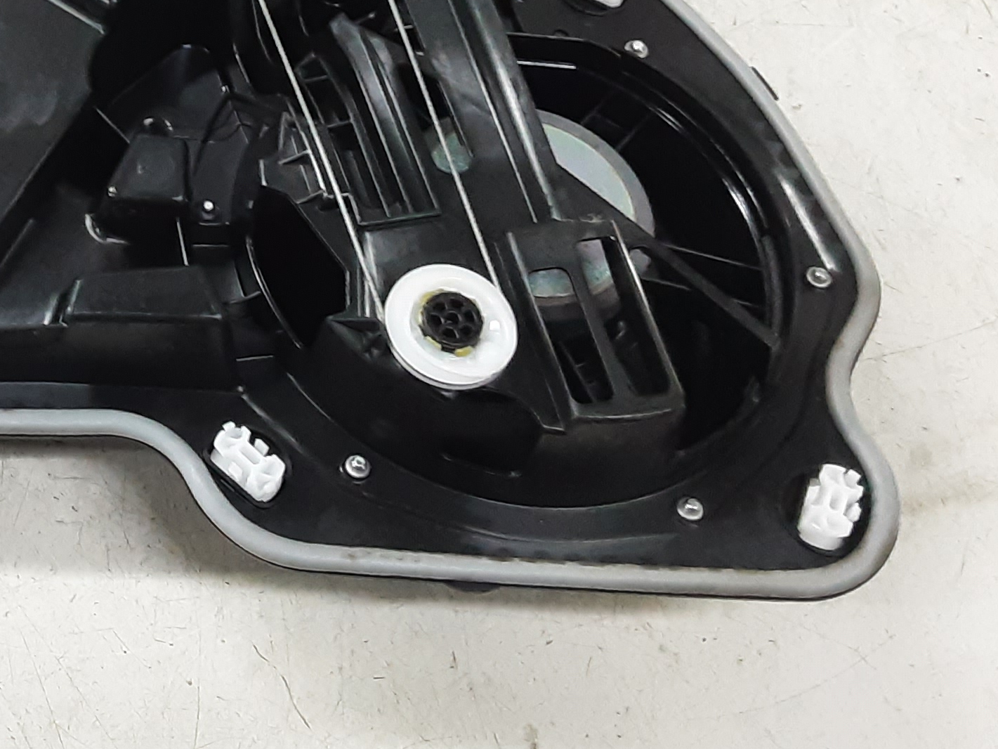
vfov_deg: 22.5
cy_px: -36
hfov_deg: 28.1
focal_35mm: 62
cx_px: -129
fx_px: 1788
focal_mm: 2.91
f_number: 1.9
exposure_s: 1/50
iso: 200
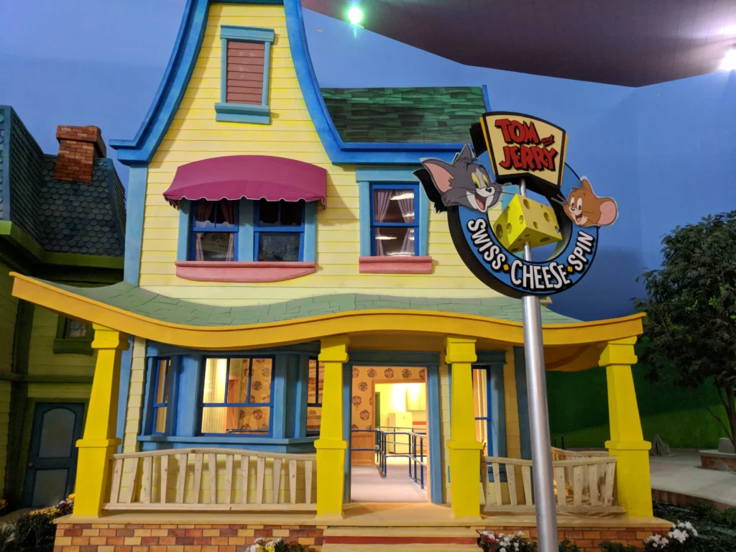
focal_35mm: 26
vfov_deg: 53.1
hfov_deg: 67.3
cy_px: 276
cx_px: 368
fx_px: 553
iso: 837
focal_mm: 4.67
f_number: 2
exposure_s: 1/33.3
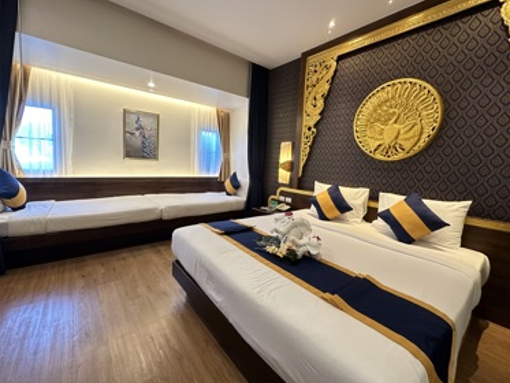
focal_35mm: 15
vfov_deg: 81.7
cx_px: 253
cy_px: 182
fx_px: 221
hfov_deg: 98.2
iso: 320
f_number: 2.2
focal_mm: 2.22
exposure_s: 1/50
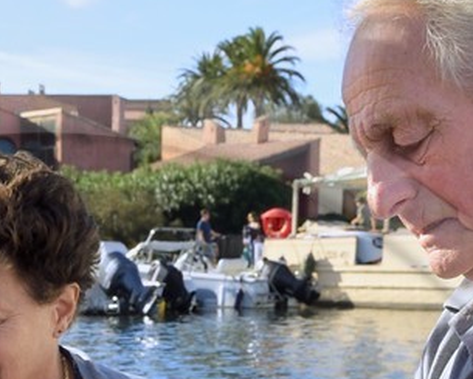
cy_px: 707
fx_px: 1652
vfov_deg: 11.9
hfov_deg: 16.1
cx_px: 45
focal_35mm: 118
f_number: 10
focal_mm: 24
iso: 200
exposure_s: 1/200
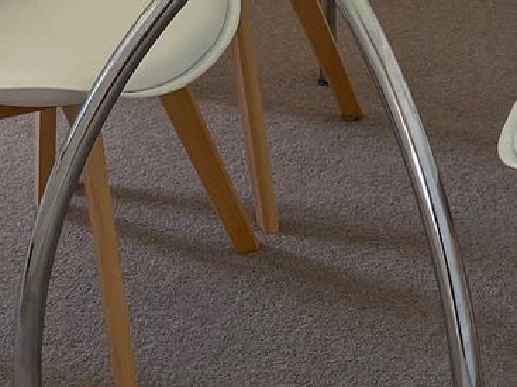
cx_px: 373
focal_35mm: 102
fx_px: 1523
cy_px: -334
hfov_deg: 19.2
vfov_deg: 13.0
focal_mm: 4.25
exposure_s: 1/121
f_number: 1.8
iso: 125
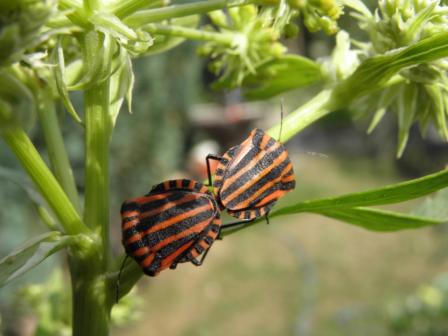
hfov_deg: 37.5
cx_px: 224
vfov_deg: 28.6
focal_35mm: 51
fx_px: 660
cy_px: 168
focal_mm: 9.22
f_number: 5.6
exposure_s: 1/125
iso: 64
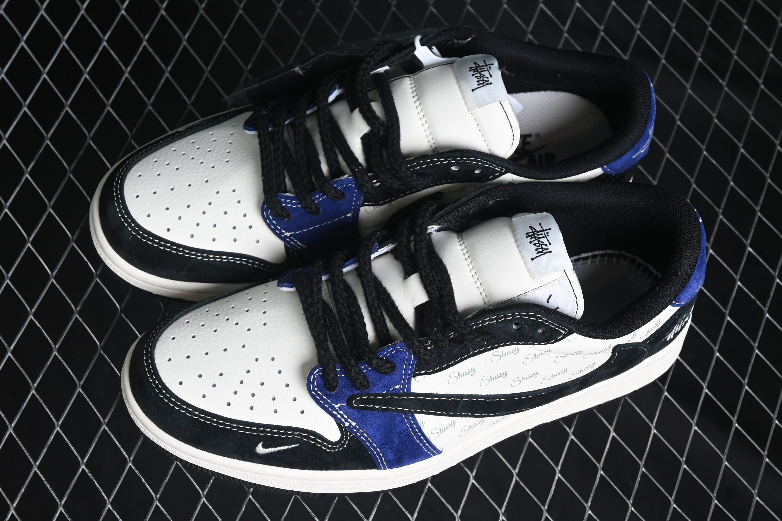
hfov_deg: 27.0
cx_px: 391
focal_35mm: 75
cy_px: 260
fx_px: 1629
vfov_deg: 18.2
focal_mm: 50
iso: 160
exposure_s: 1/60
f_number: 6.3
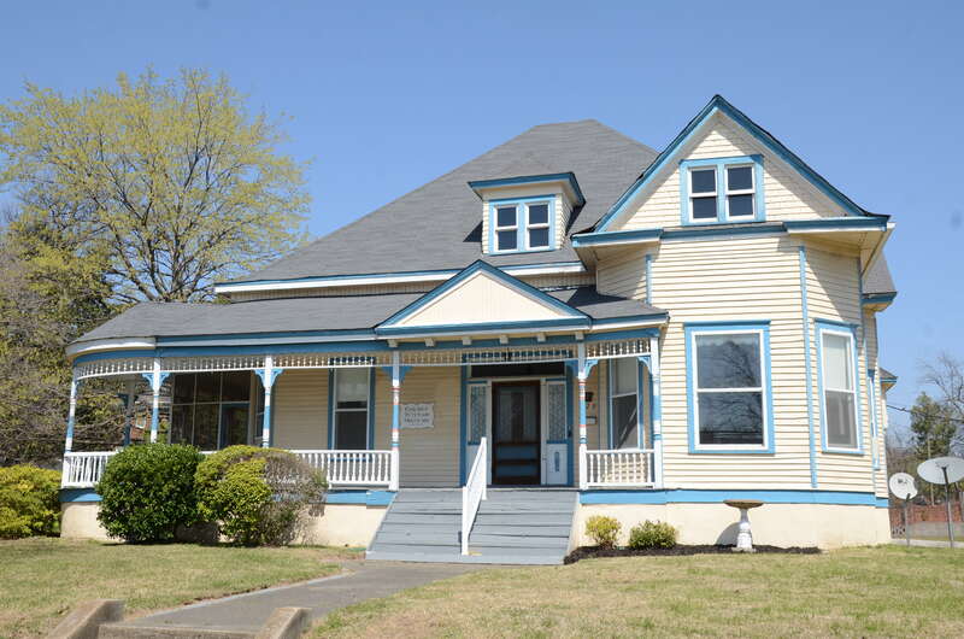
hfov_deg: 53.2
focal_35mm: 36
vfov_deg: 36.7
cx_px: 482
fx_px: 962
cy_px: 320
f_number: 9
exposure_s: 1/400
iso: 200
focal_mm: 24
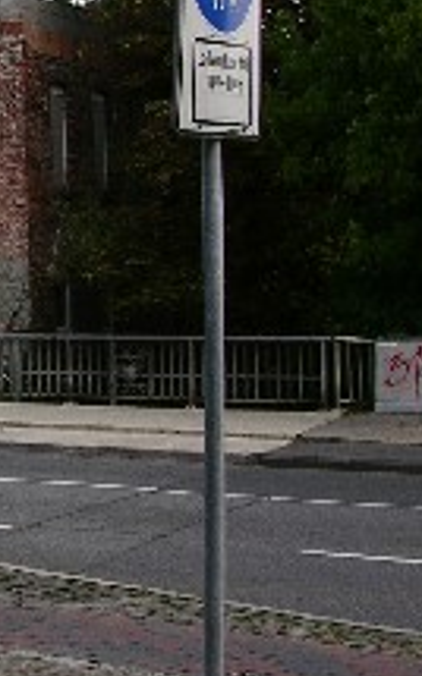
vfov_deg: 18.4
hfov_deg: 10.6
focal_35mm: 113
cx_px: -406
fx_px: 2084
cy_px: 247
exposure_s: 1/77.9
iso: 50
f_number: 7.2
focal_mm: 9.5
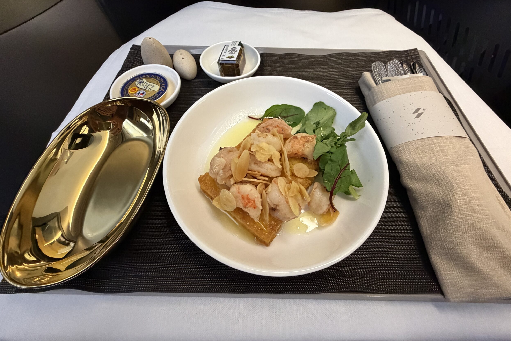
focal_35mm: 15
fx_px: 213
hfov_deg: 100.4
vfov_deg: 77.0
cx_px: 263
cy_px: 149
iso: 640
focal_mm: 2.22
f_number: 2.2
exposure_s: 1/54
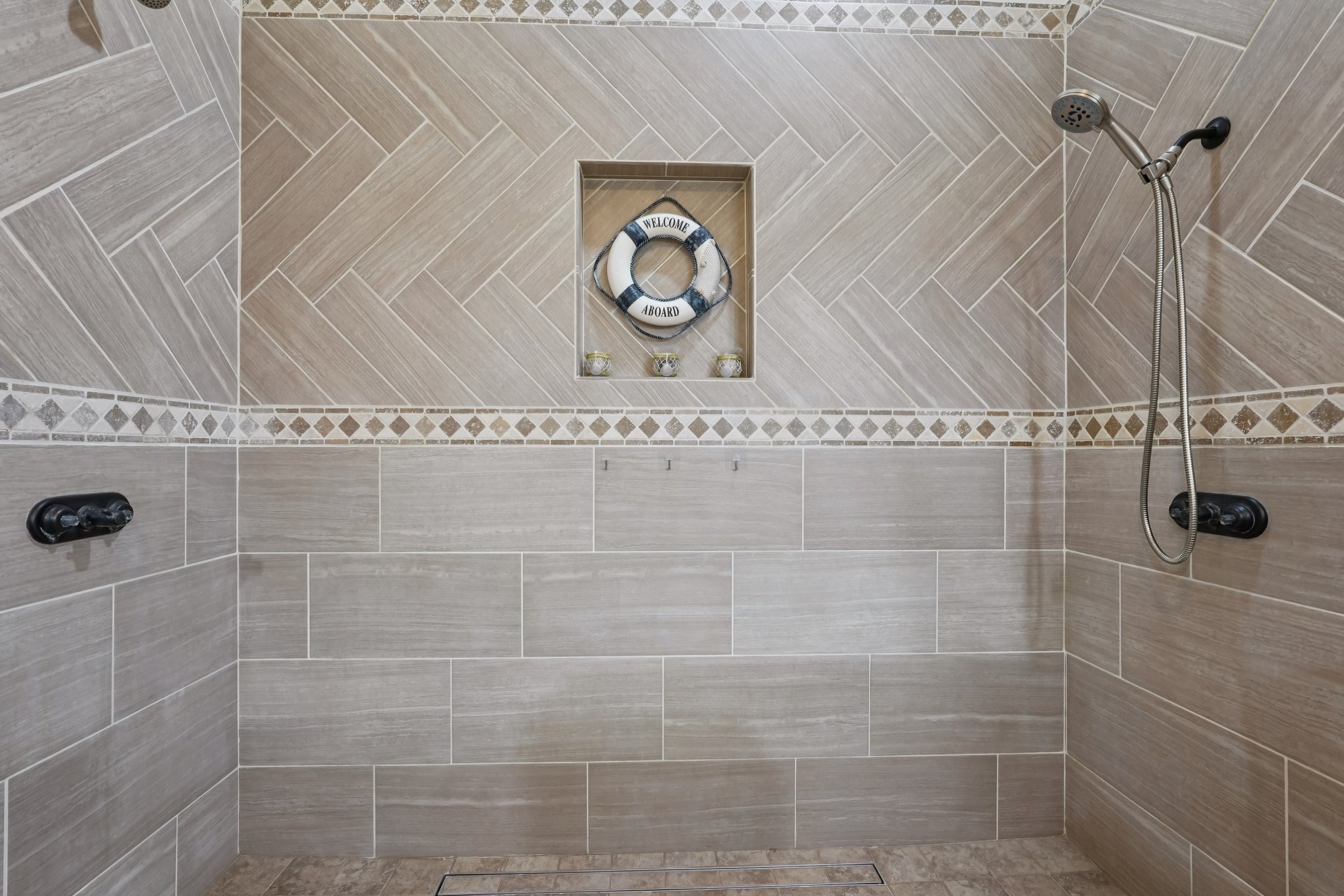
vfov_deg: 72.0
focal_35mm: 16
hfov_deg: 95.0
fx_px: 616
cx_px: 672
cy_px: 448
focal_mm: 16.5
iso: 400
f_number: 8
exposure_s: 1/5
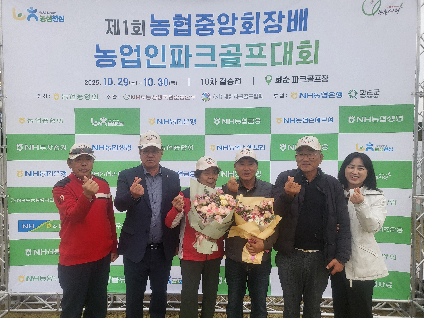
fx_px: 318
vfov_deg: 53.1
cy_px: 159
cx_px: 212
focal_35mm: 26
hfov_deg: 67.3
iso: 50
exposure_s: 1/294
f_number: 1.8
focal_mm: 4.25
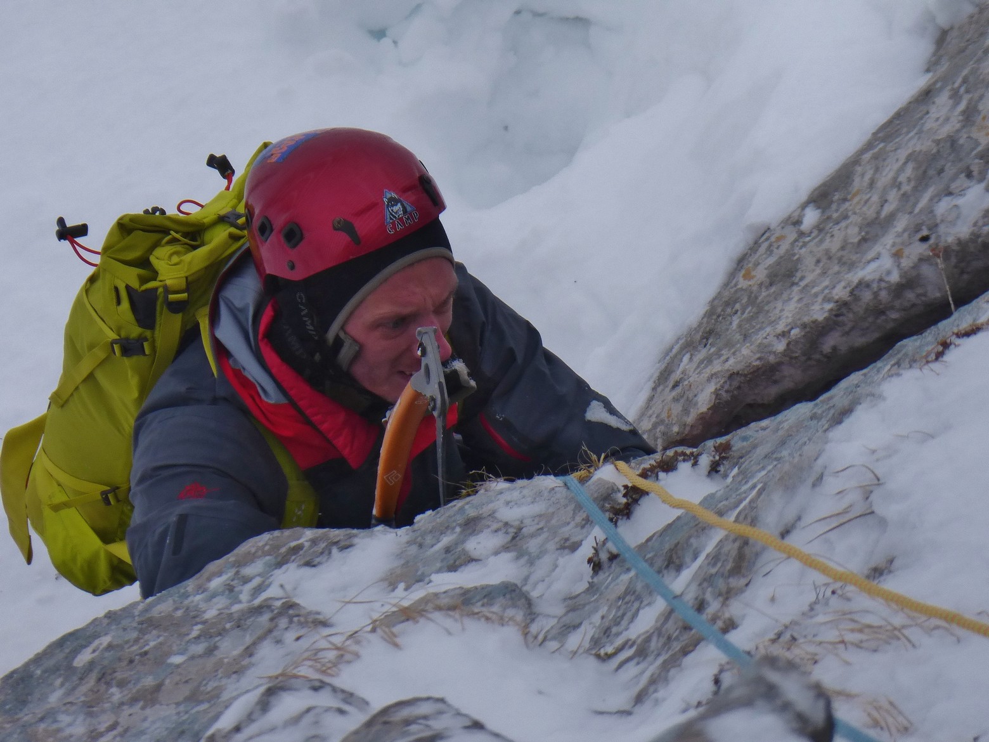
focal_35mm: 528
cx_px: 494
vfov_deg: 2.8
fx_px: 15085
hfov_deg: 3.8
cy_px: 371
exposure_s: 1/500
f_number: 6.4
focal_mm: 86
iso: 100
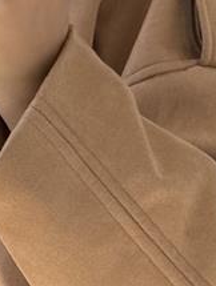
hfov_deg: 5.0
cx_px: -23
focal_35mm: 297
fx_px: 2464
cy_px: 280
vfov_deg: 6.6
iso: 64
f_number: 1.78
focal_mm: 6.76
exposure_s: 1/596
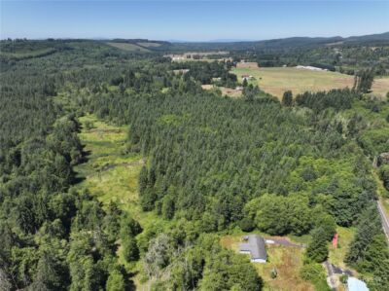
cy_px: 146
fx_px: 269
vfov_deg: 56.7
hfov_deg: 71.7
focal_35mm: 24
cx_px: 194
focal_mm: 12.29
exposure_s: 1/1600
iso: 110
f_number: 2.8
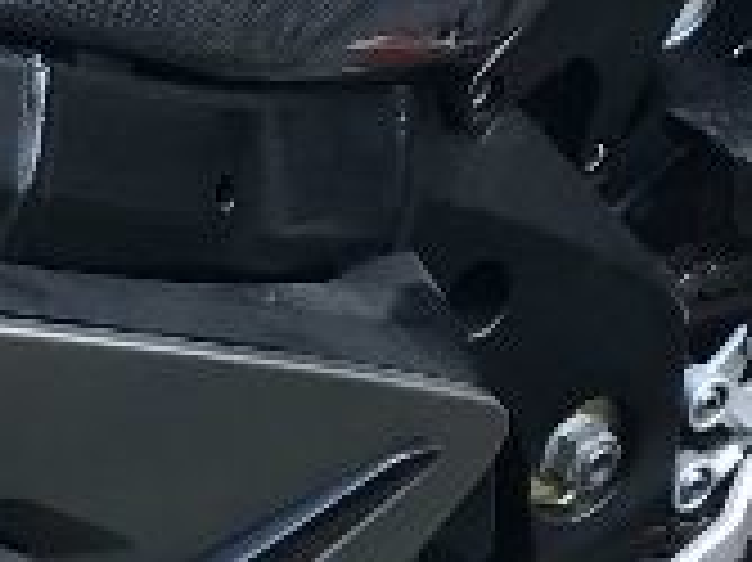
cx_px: -666
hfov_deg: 8.8
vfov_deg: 6.9
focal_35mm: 215
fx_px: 4667
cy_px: 495
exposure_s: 1/30
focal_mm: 3.99
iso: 25
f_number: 1.8
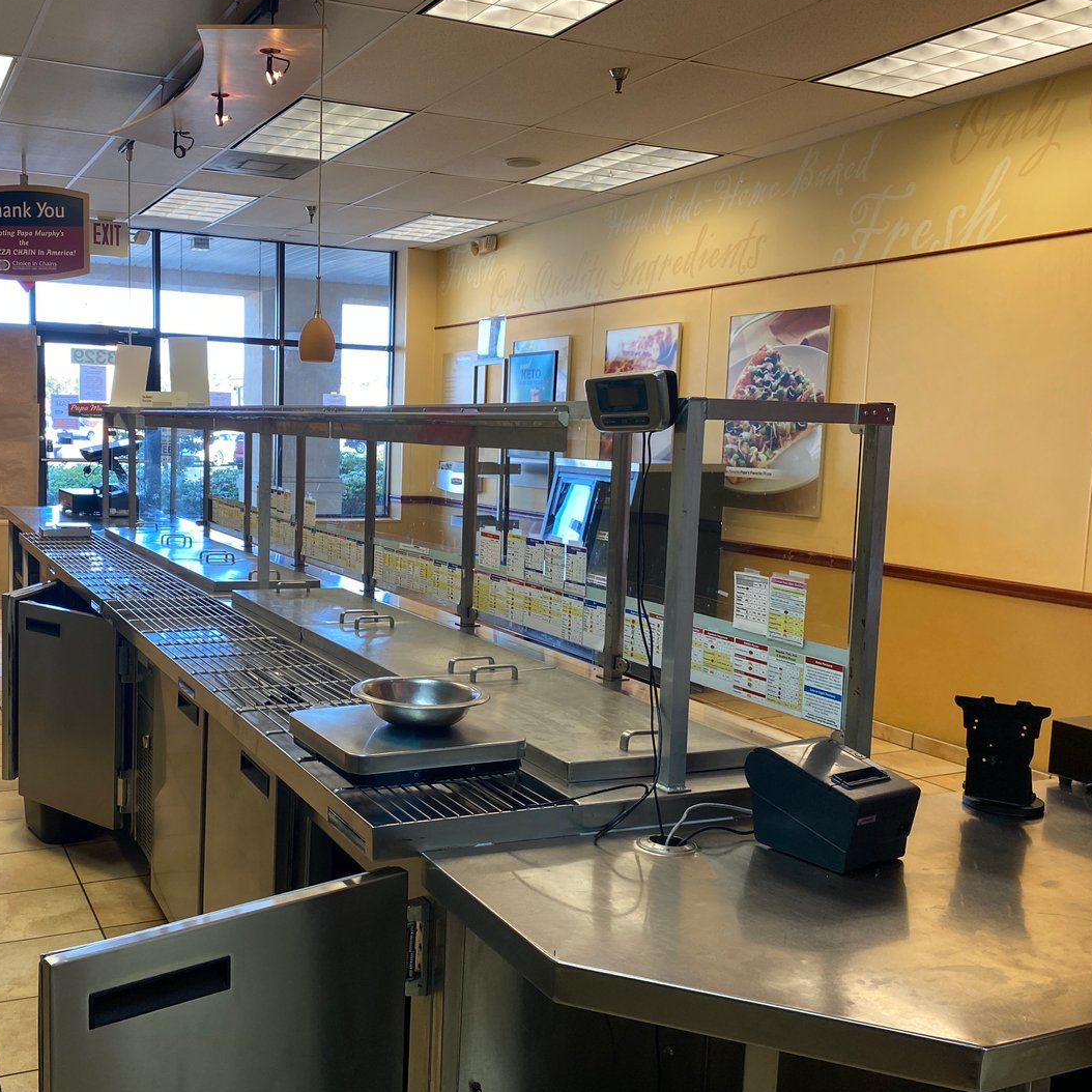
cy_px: 556
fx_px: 1178
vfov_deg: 49.7
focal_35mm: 33
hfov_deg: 49.0
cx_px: 373
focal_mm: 4.25
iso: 80
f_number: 1.8
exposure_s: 1/120
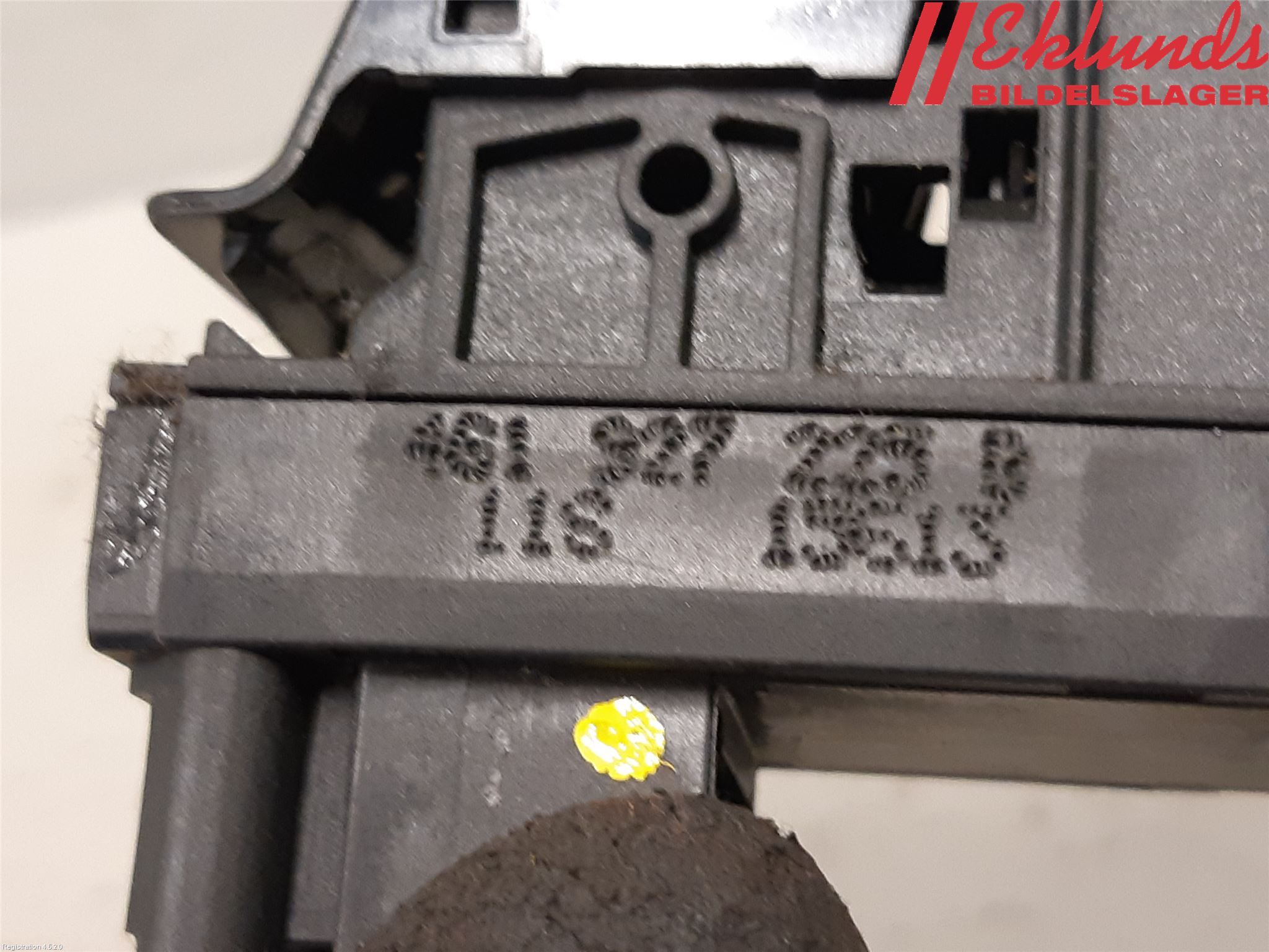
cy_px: 476
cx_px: 634
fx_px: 953
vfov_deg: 53.1
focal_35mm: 26
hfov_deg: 67.3
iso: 200
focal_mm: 3.93
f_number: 1.7
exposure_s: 1/33
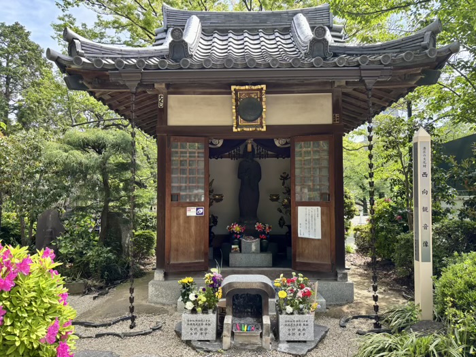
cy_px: 178
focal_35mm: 26
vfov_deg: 53.1
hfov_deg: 67.3
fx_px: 358
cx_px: 238
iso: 50
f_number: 1.6
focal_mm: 5.96
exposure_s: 1/464
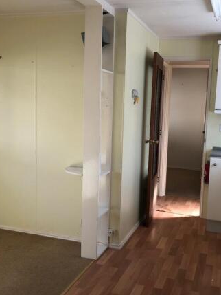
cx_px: 137
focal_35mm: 38
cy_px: 149
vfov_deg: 49.0
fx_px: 323
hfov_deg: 37.5
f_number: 1.8
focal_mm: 3.99
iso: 32
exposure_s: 1/120
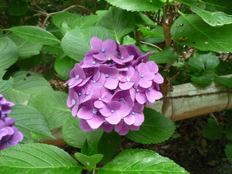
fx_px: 241
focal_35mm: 36
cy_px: 87
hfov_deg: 51.4
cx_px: 116
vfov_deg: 39.7
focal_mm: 5.3
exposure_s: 1/30
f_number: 3.4
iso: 160
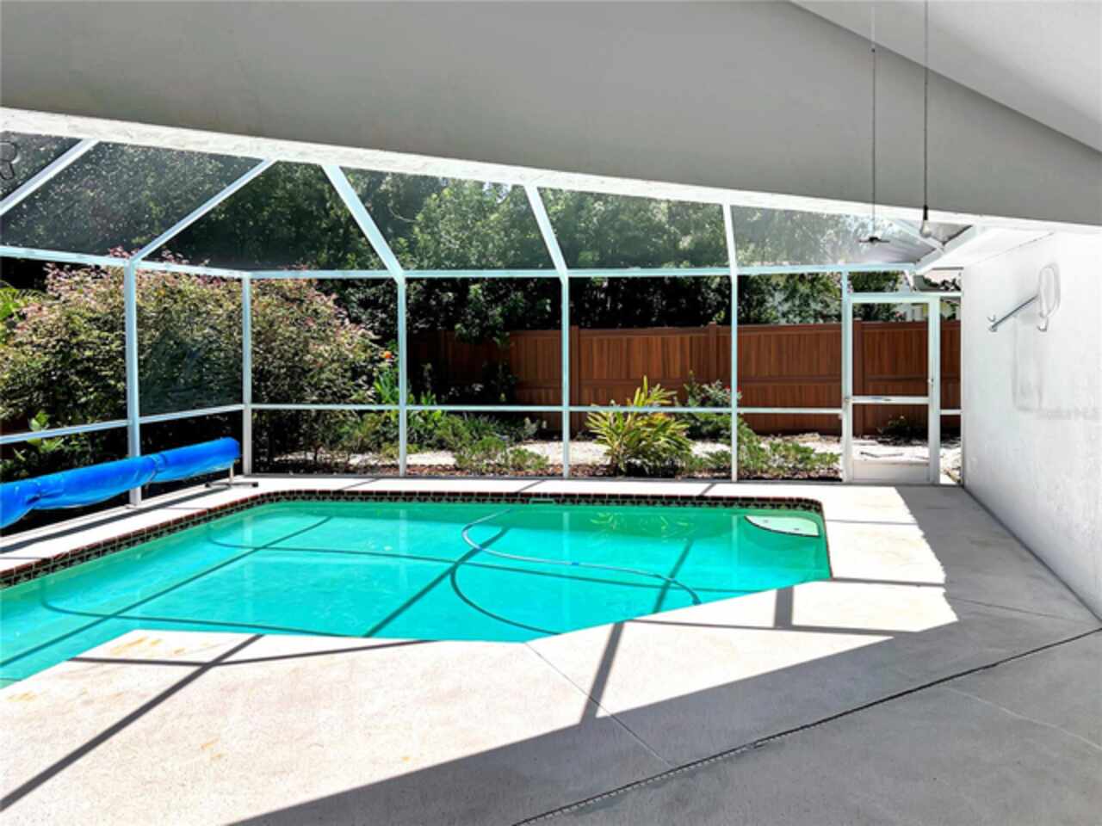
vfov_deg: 53.1
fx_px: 828
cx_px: 551
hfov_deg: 67.3
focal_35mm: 26
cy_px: 413
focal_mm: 5.7
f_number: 1.5
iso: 50
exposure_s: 1/3460
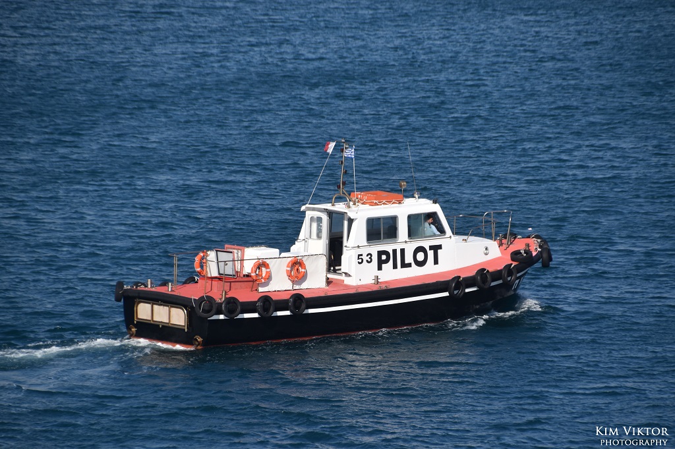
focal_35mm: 300
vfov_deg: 4.6
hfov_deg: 6.9
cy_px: 224
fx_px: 5623
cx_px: 338
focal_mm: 200
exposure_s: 1/800
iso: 200
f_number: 7.1
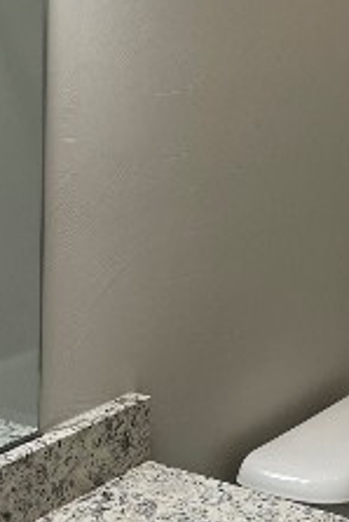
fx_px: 1350
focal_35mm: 93
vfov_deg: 21.8
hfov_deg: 14.7
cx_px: 265
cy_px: 162
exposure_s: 1/120
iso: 100
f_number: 1.6
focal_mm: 4.2
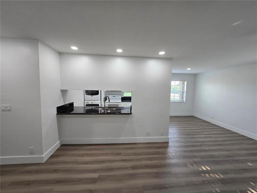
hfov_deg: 106.2
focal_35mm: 13
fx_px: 97
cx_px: 128
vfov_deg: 89.9
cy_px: 96
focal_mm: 2.2
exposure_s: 1/60
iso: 80
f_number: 2.2
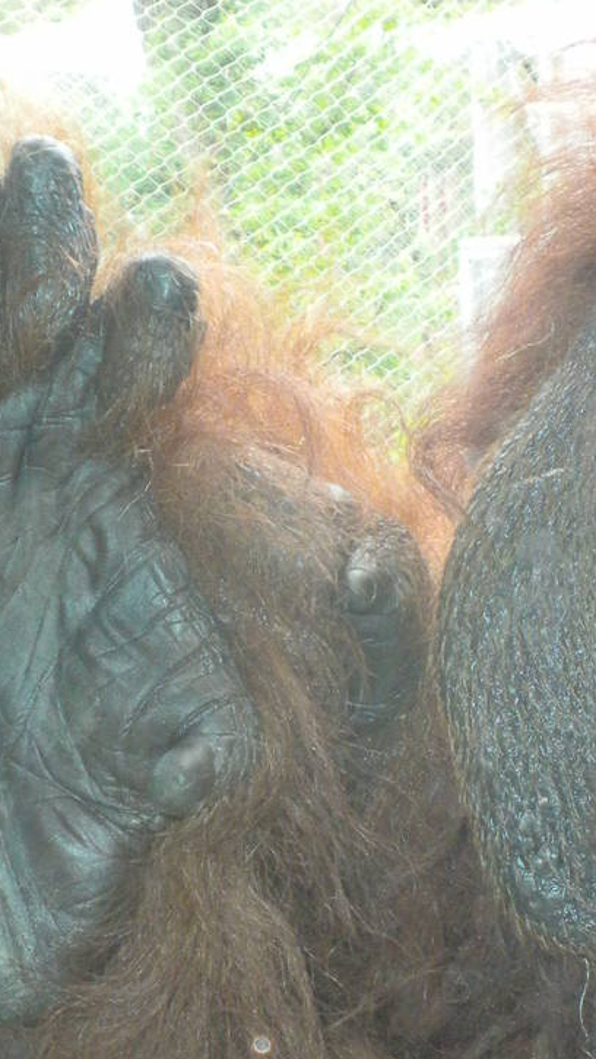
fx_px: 2500
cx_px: 434
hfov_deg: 13.6
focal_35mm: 89
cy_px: 596
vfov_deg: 23.9
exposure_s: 1/64.8
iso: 214
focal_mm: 6.6
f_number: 3.5
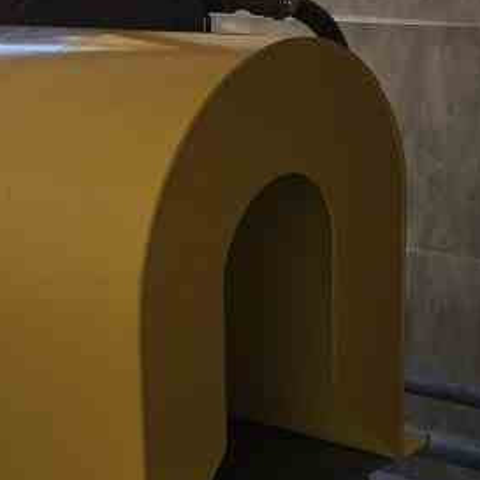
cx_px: -165
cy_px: 339
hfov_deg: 17.2
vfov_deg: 18.4
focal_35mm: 94
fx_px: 1475
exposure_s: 1/120
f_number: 2.2
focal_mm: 4.15
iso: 40
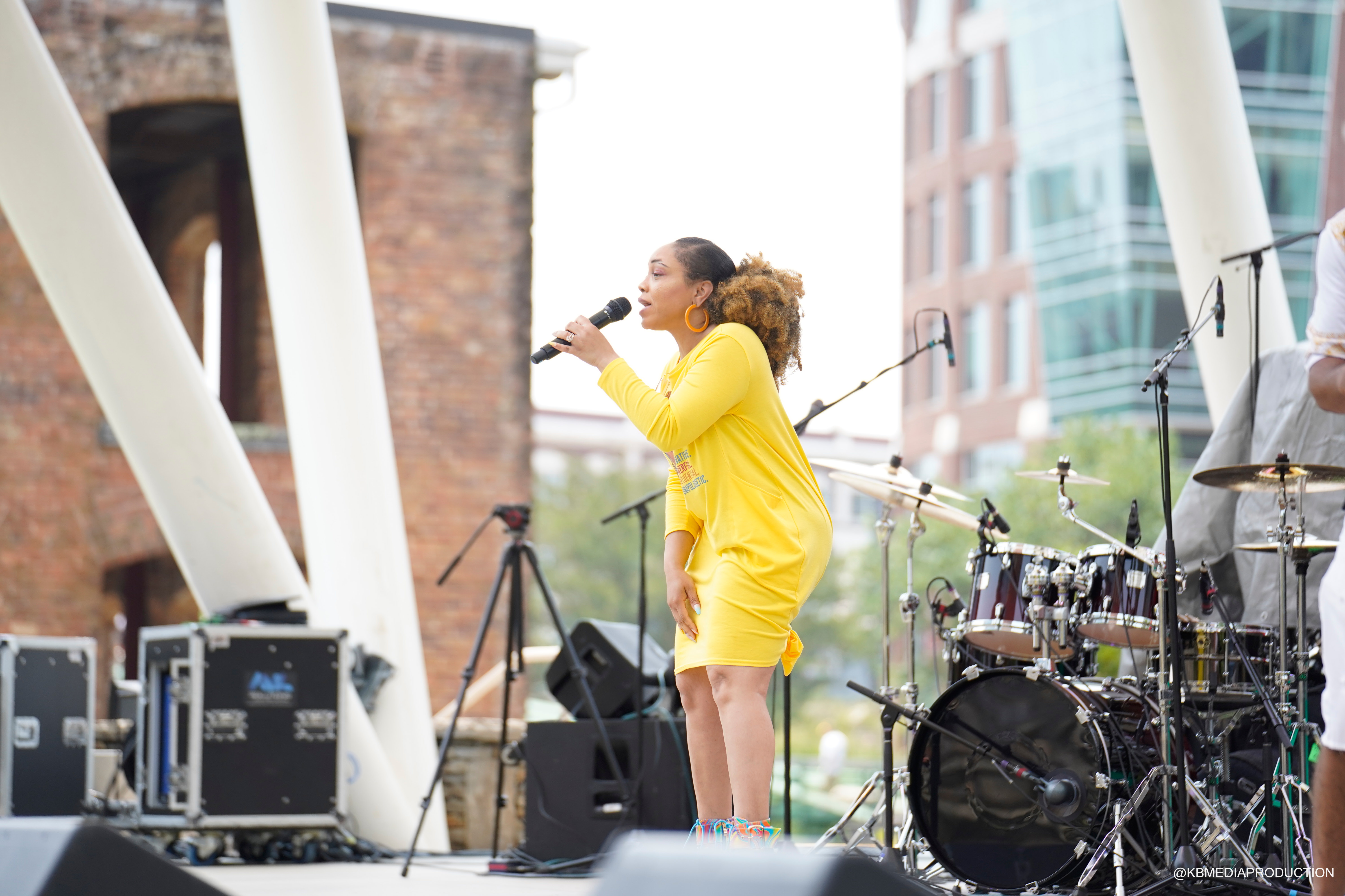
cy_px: 448
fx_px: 4446
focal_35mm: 119
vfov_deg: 11.5
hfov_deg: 17.2
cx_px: 672
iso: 500
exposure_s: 1/1600
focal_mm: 119
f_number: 3.2
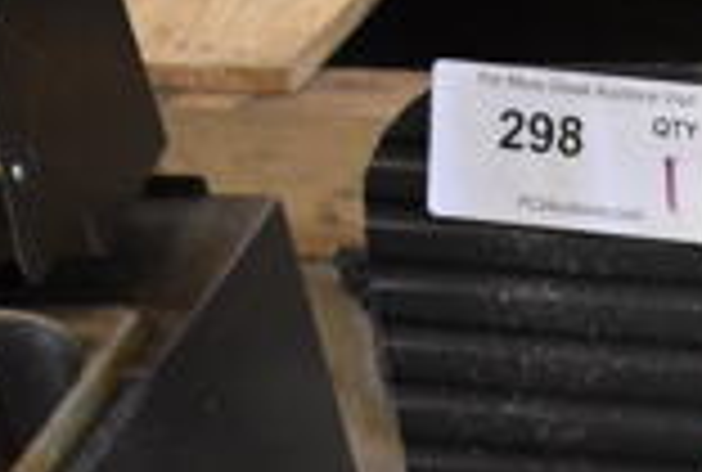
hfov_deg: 14.7
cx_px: 1346
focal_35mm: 117
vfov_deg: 11.3
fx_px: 2288
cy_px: 724
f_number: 3.5
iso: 2500
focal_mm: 20
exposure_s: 1/125
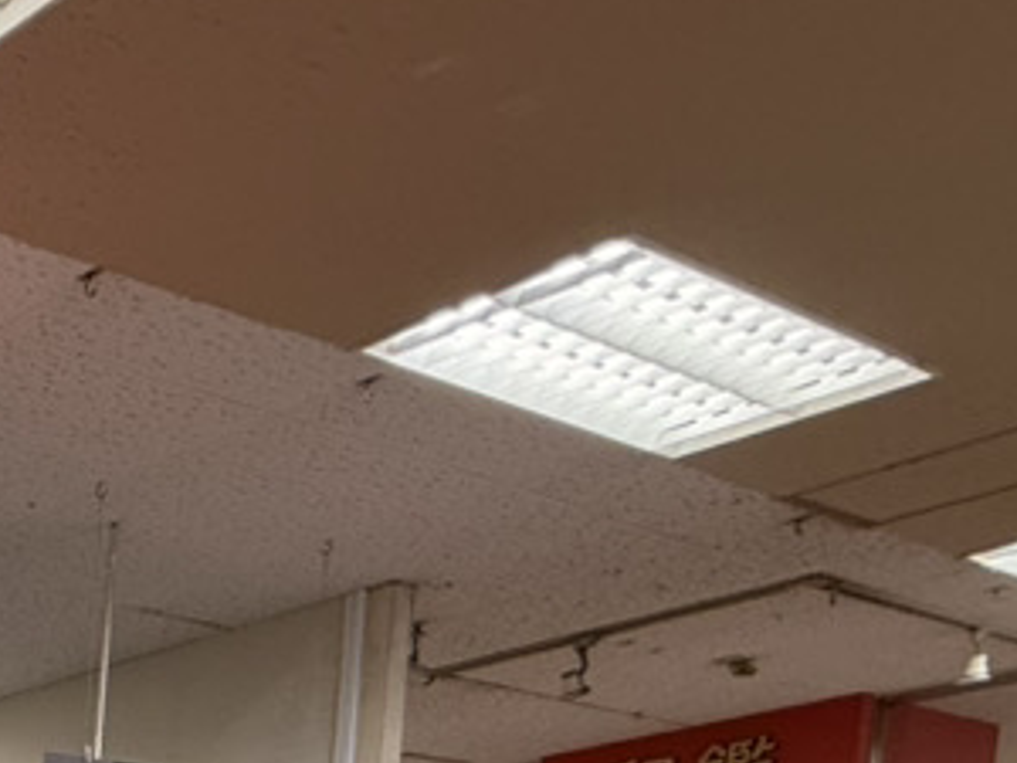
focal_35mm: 56
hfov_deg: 20.5
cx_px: -919
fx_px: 1645
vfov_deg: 19.6
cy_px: 1367
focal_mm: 2.22
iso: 100
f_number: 2.2
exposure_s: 1/100
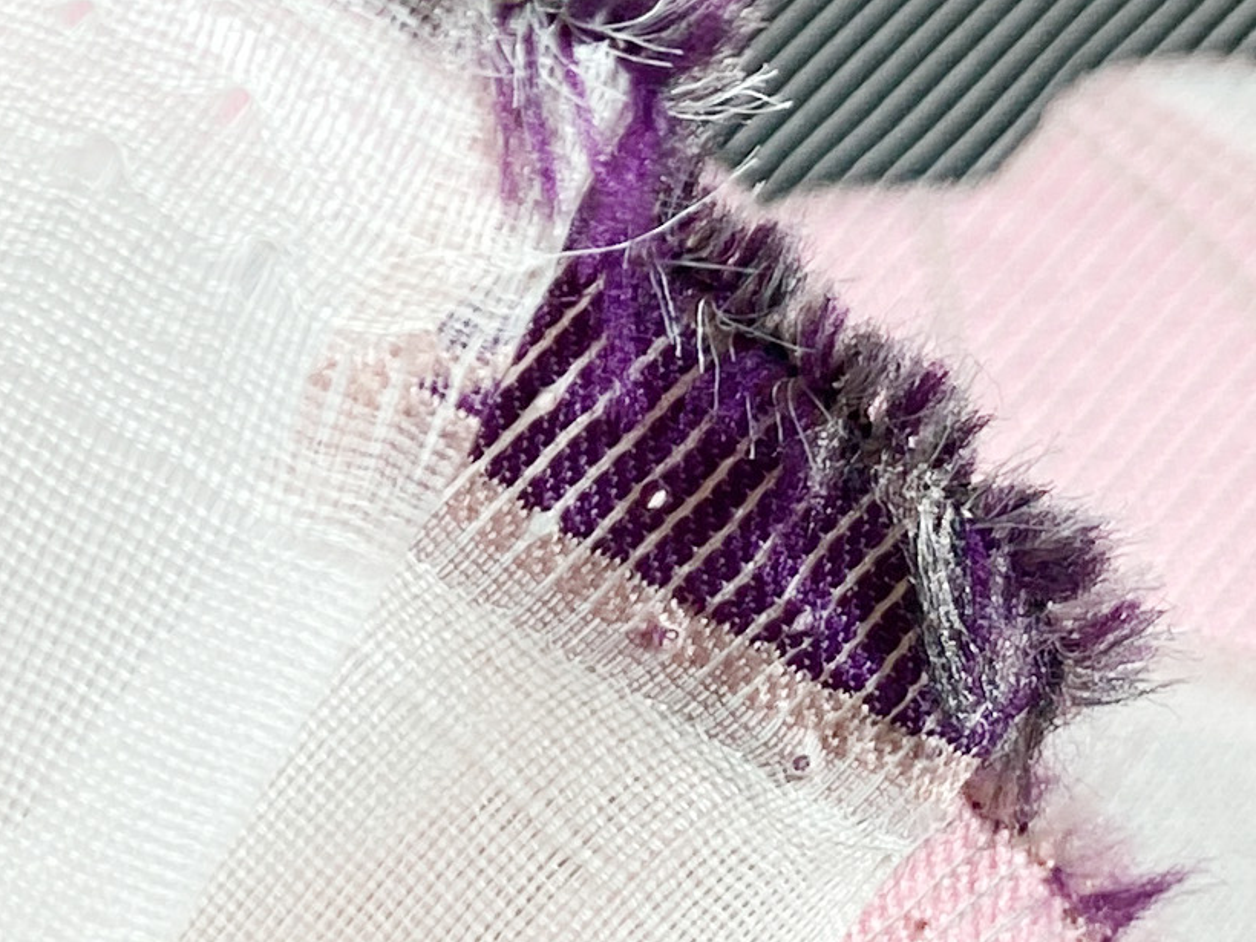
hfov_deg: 15.0
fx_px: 4499
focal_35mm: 124
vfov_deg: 11.9
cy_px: 199
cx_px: -466
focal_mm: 4.25
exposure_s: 1/109
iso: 32
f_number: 1.8
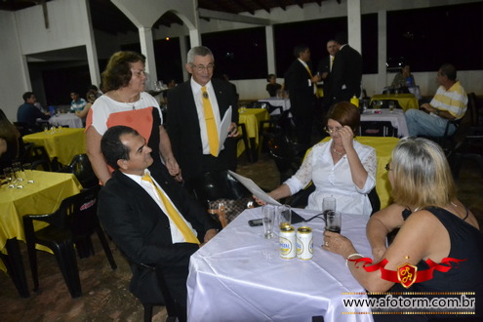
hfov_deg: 61.9
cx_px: 242
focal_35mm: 30
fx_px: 402
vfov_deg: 43.6
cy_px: 161
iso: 3200
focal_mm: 20
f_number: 3.5
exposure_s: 1/60
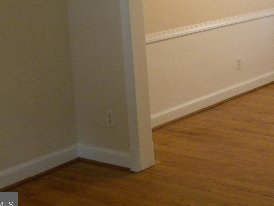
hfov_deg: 24.4
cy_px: -2
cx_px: 236
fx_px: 618
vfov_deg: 18.4
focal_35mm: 78
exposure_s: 1/87
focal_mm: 6.6
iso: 400
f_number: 3.2
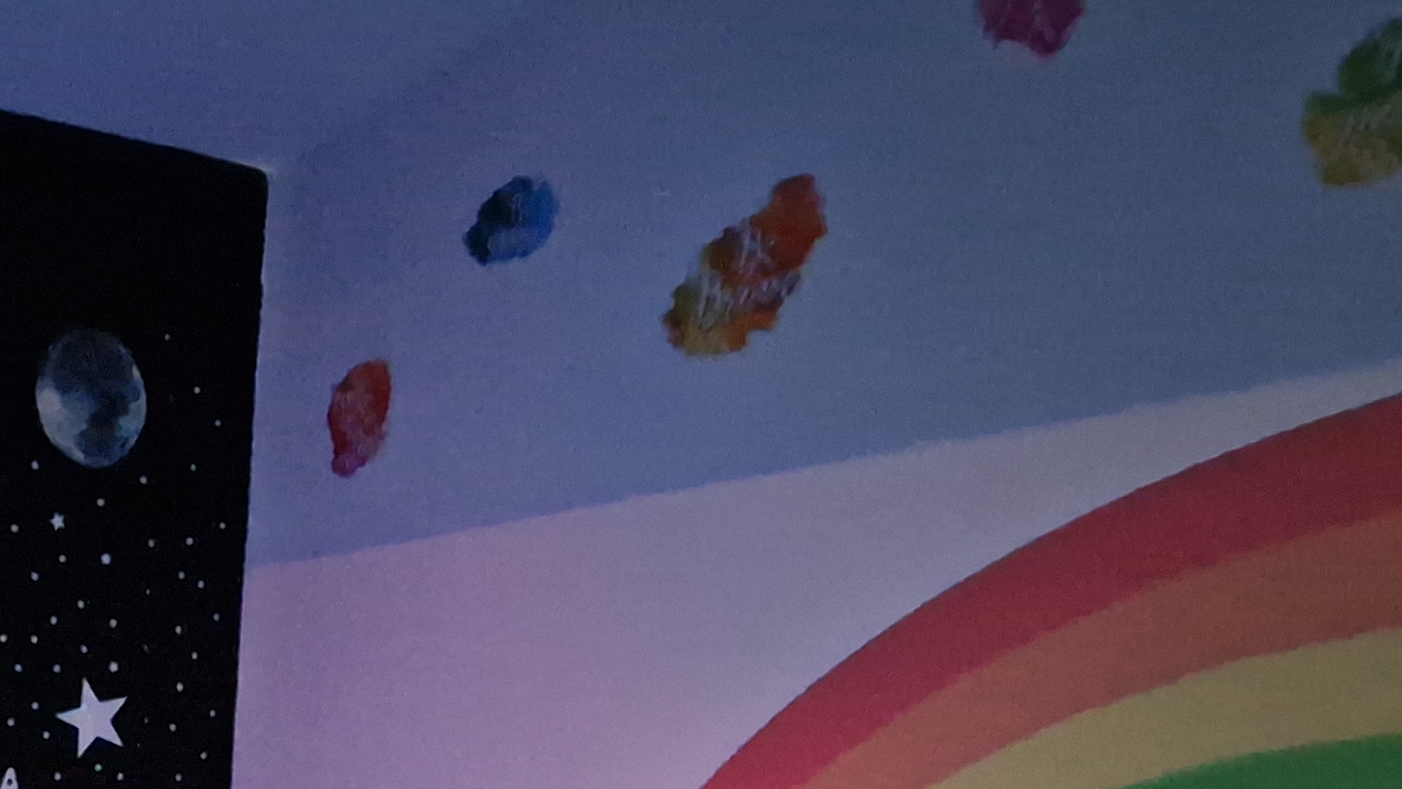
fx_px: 1264
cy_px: 1172
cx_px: 49
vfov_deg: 26.0
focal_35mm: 34
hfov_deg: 49.2
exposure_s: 1/24
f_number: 2.2
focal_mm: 2.2
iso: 2000
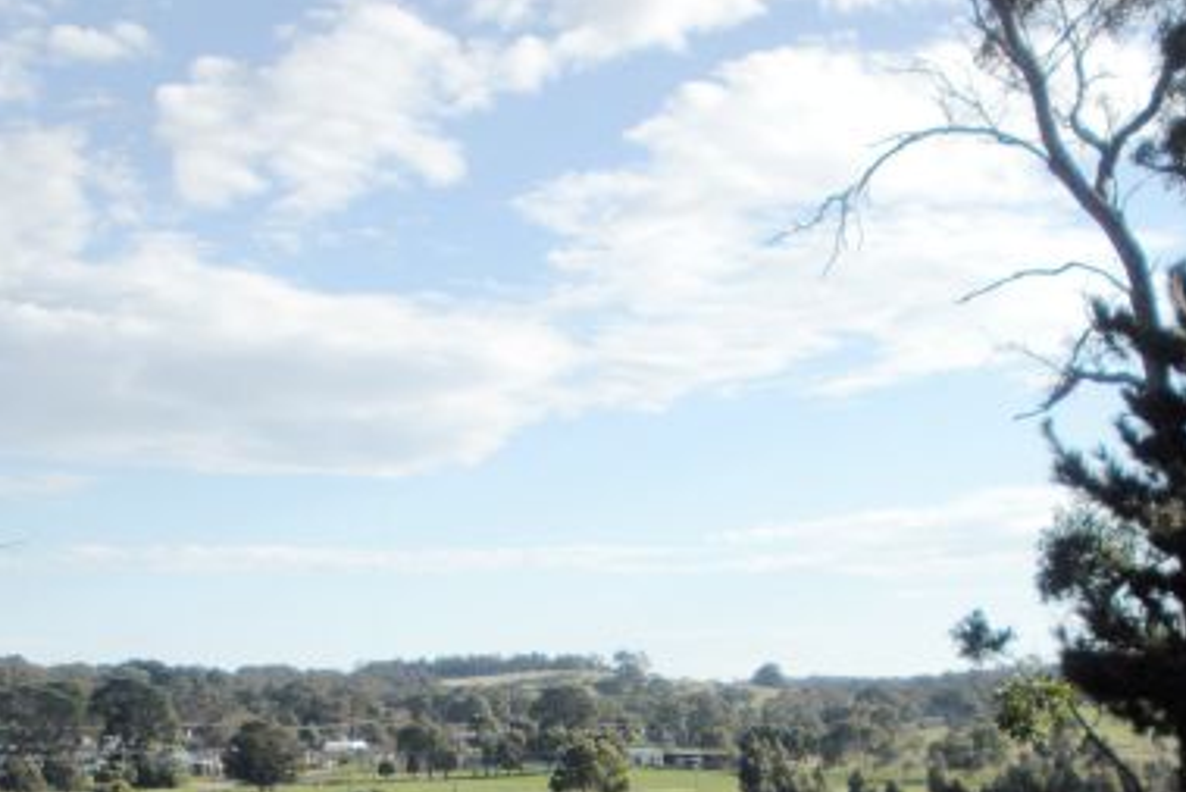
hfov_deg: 25.7
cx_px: 548
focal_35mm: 79
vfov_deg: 16.9
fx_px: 2603
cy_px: 814
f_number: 3.5
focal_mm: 6.3
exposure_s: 1/682
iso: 88
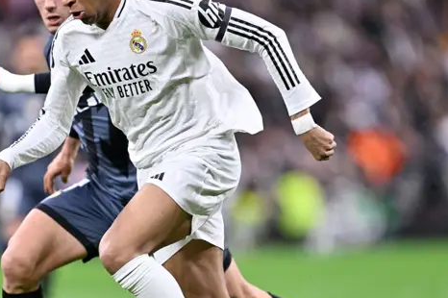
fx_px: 9389
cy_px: 203
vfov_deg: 1.8
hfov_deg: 2.7
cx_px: 167
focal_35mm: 755
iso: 2500
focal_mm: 400
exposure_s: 1/2500
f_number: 3.2
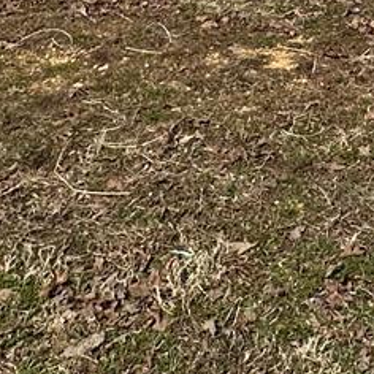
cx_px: 447
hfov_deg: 19.5
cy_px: -376
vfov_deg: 16.0
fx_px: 1027
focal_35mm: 84
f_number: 2.2
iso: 50
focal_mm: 2.22
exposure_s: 1/4000
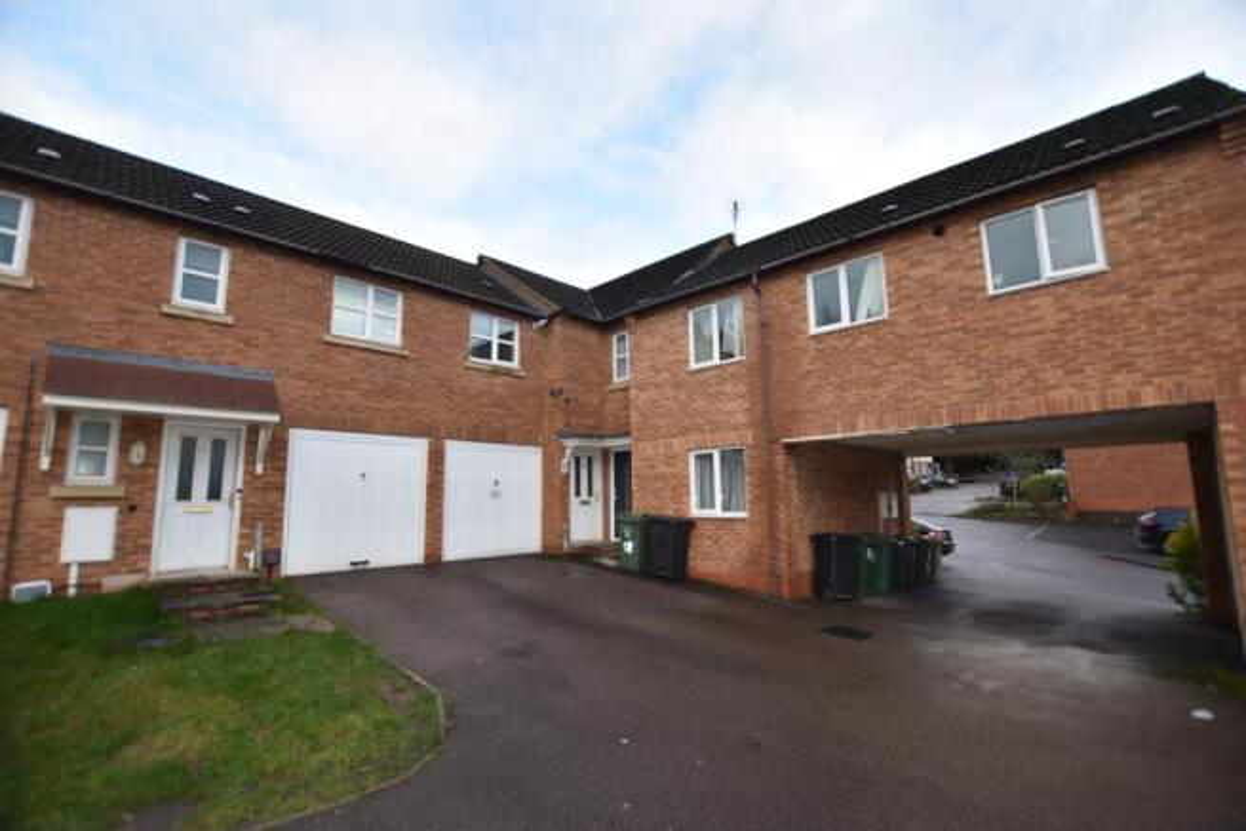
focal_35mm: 15
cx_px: 623
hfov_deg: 100.4
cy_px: 416
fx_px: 519
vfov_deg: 77.4
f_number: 3.5
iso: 100
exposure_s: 1/200
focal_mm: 10
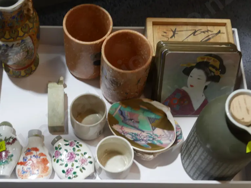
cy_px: 93
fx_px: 464
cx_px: 97
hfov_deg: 30.2
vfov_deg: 22.9
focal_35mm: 64
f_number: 5.2
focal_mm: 24
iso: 640
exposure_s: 1/60
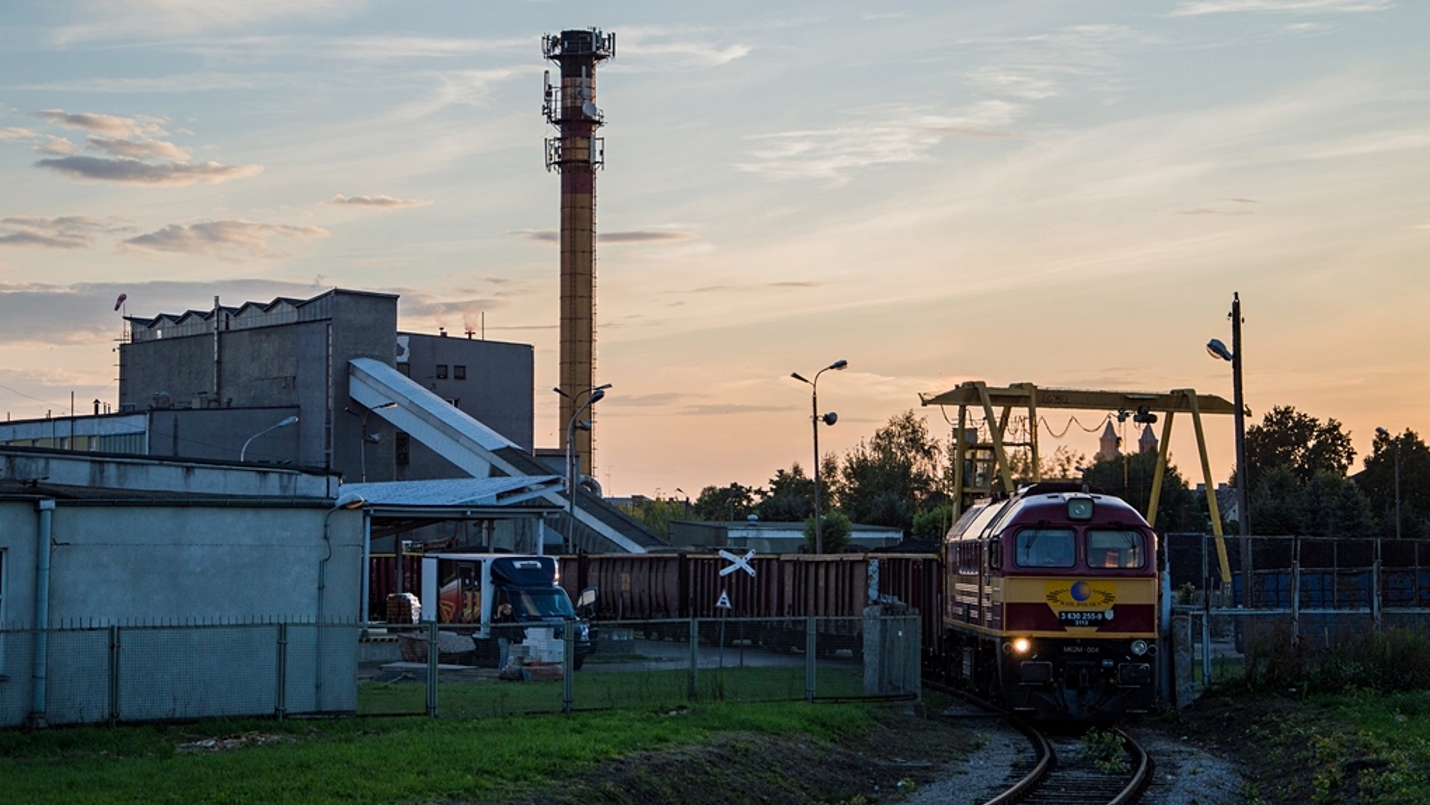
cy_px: 442
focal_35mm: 82
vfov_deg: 14.7
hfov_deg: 25.9
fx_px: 3110
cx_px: 715
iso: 200
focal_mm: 52
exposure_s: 1/320
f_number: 5
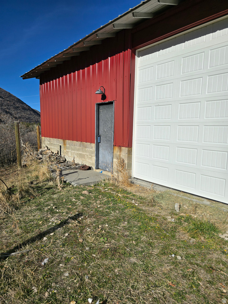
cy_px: 152
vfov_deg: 73.9
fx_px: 202
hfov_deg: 58.9
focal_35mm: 23
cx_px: 114
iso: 12
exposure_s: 1/1936
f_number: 1.7
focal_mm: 6.3
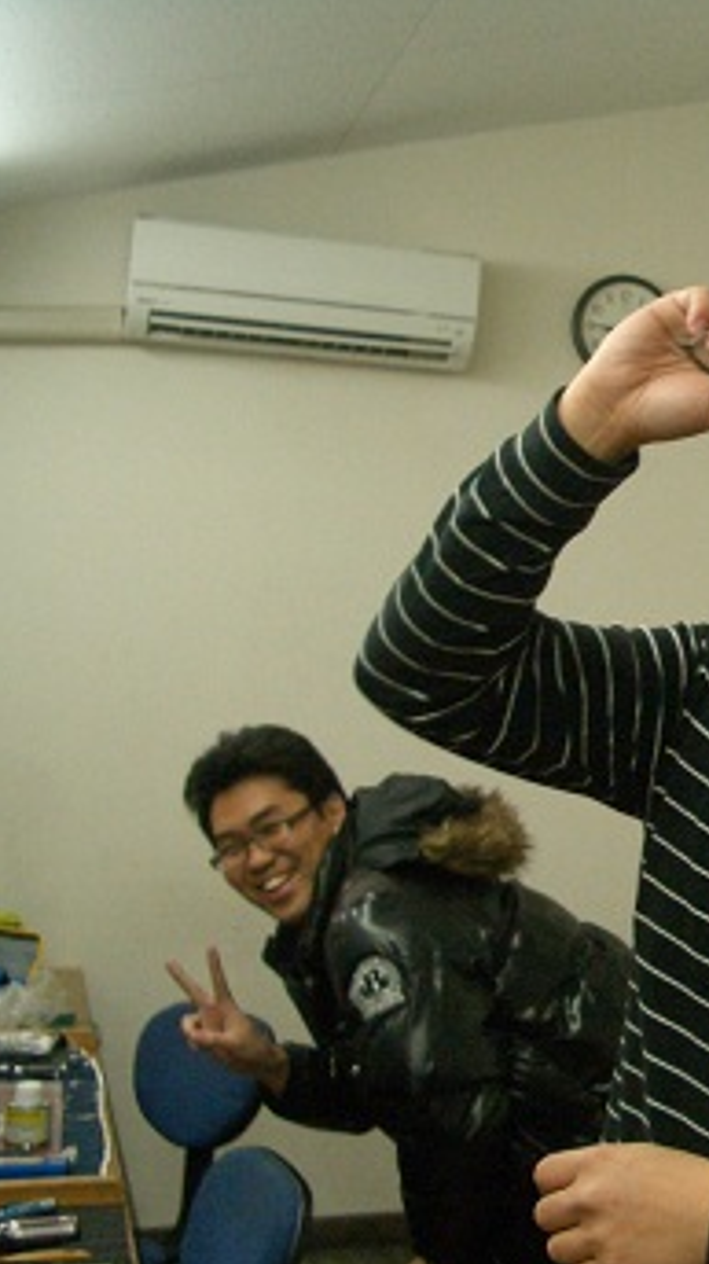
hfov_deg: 20.8
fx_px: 1808
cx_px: 828
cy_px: 660
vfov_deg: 38.5
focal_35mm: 54
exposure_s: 1/50
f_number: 2.6
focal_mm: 5.8
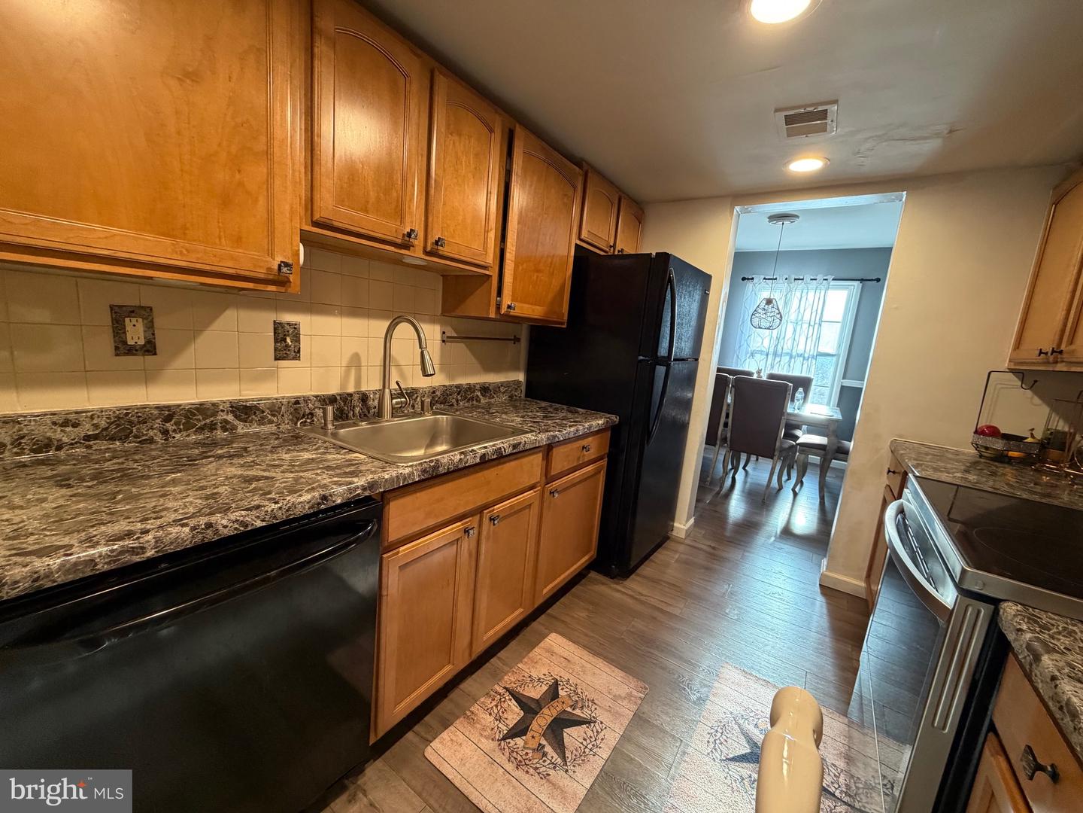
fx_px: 438
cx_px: 542
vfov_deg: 85.7
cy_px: 406
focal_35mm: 14
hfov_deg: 102.1
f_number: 2.2
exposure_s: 1/60
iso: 320
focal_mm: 2.22
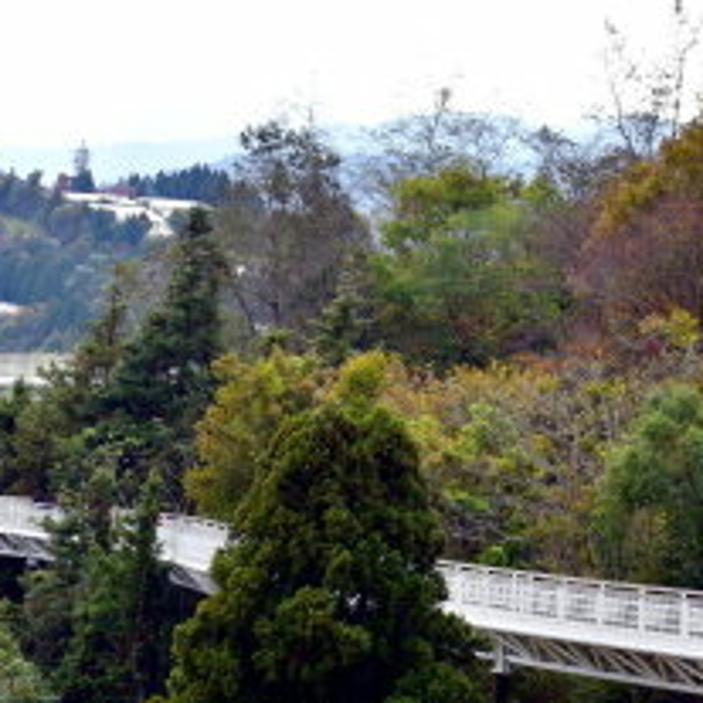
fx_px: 3378
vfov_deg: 11.9
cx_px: 61
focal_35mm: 147
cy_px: 465
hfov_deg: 11.8
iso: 200
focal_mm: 70
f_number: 8
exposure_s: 1/200
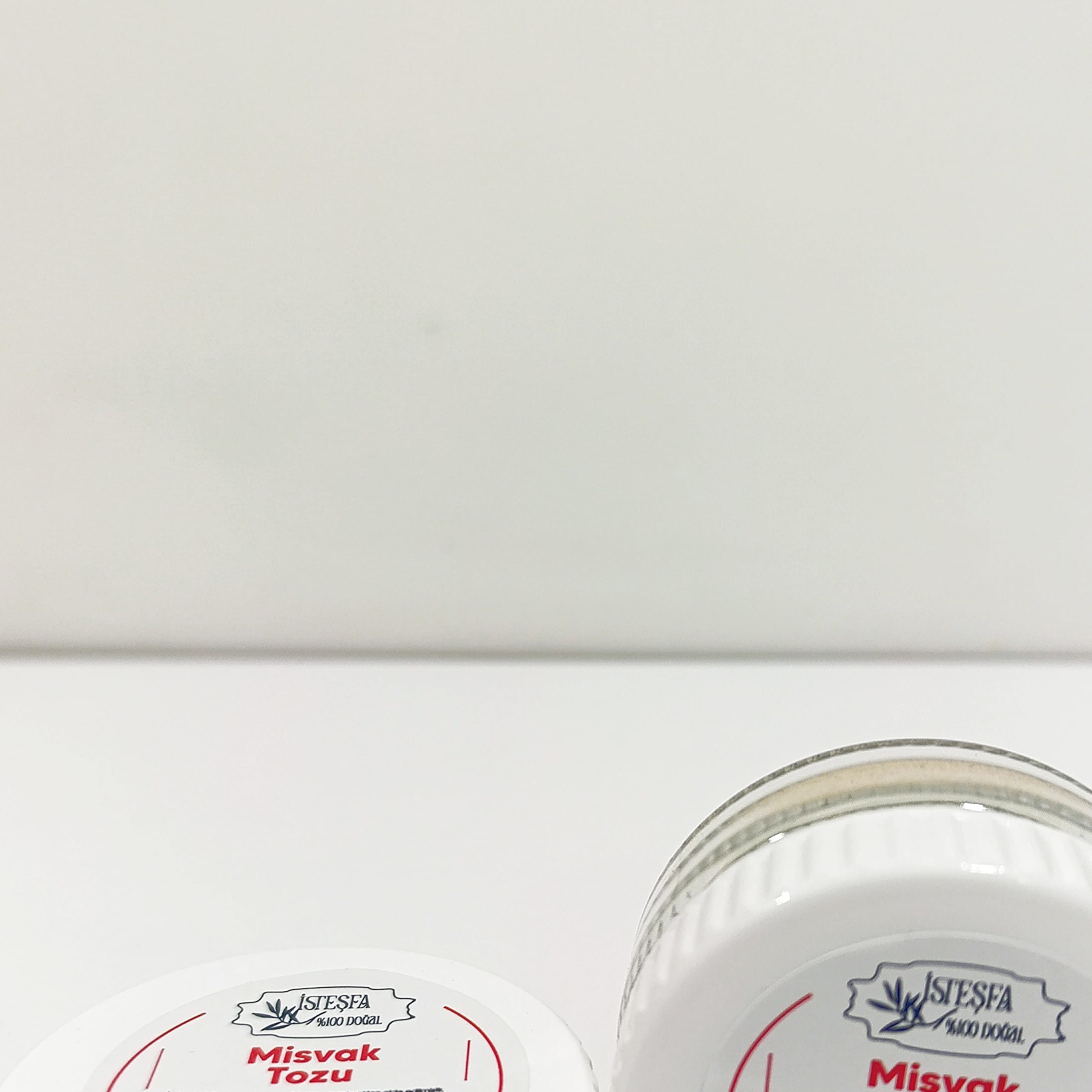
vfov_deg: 42.8
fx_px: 1356
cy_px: 784
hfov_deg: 43.8
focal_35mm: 38
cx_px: 614
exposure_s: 1/101
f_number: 1.6
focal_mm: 6.14
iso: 320
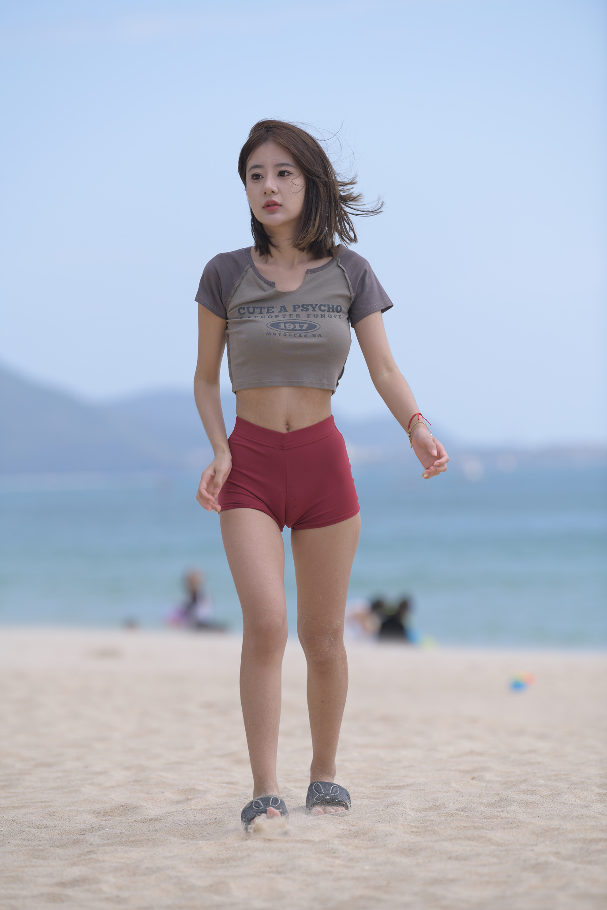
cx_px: 304
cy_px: 455
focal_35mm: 185
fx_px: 4679
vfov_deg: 11.1
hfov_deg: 7.4
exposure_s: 1/640
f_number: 4
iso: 64
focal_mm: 185
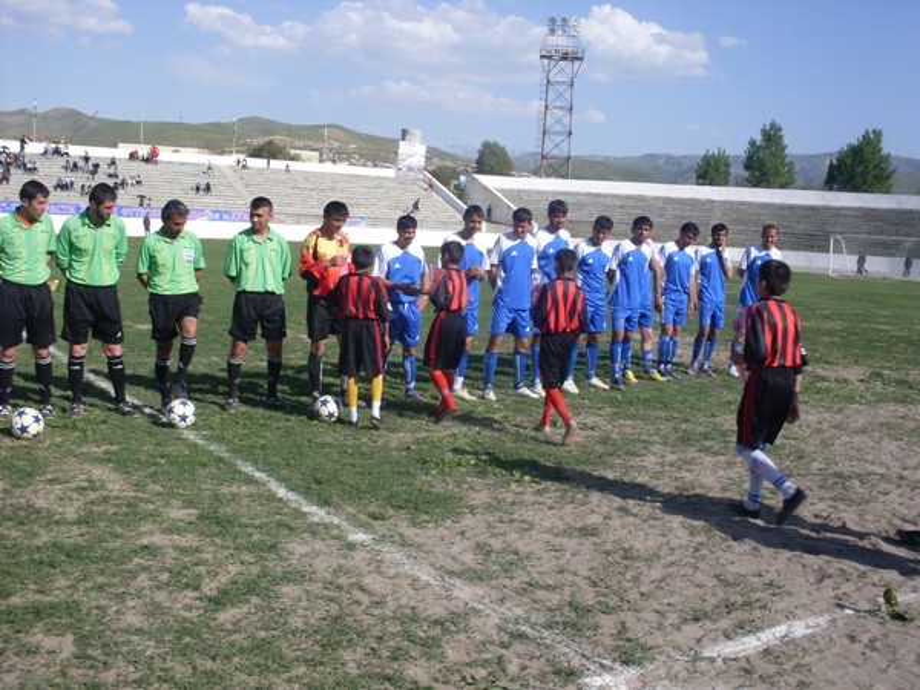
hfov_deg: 49.0
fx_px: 1010
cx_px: 460
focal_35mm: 38
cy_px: 345
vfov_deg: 37.7
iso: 80
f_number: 8.4
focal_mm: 6.3
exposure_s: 1/250
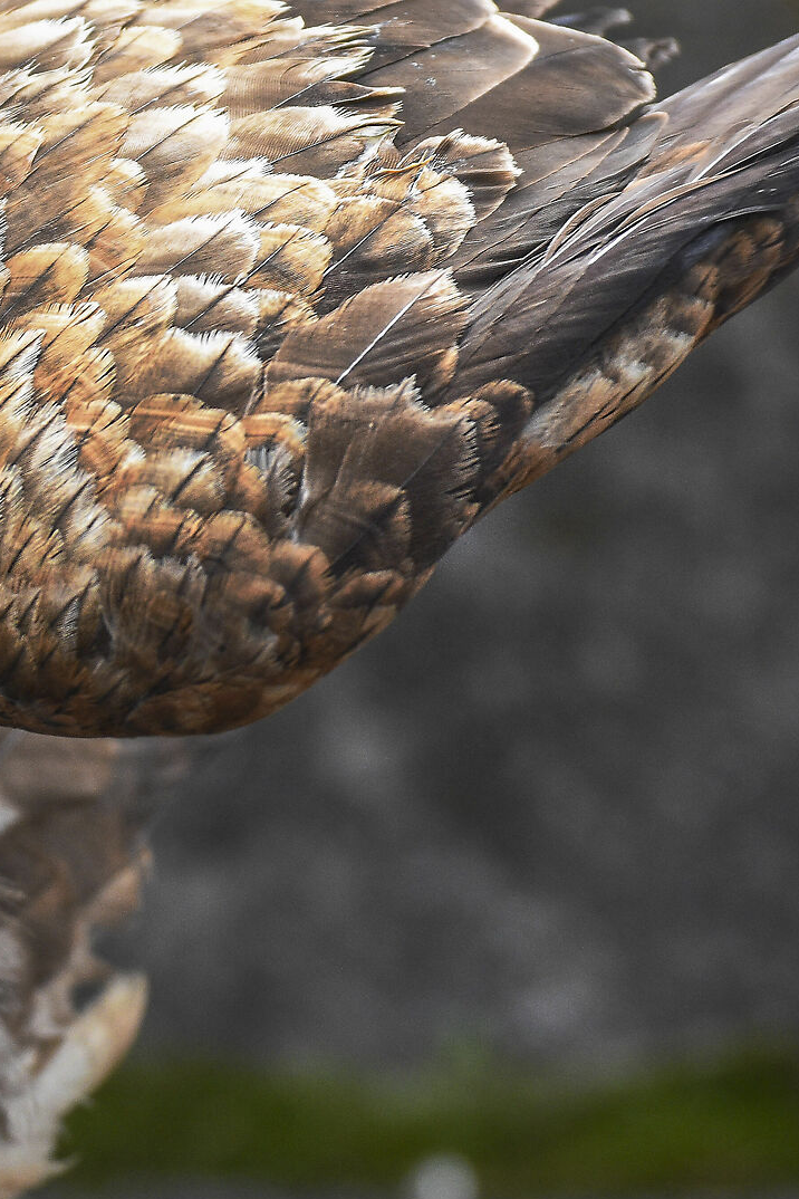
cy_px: 804
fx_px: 16182
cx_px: -488
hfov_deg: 2.8
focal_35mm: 486
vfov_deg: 4.2
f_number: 6.3
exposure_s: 1/1000
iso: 800
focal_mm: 145
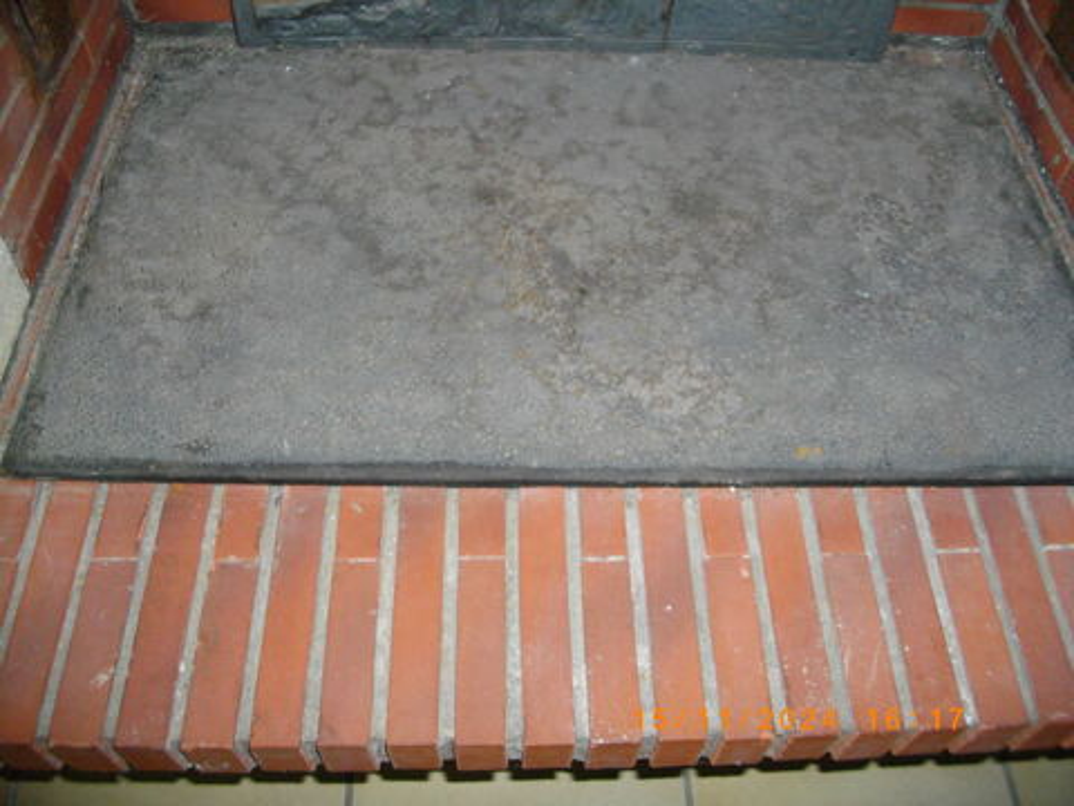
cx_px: 537
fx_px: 993
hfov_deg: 56.8
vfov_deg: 44.2
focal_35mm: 32
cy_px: 403
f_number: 2.9
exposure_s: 1/50
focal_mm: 5.7
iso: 200
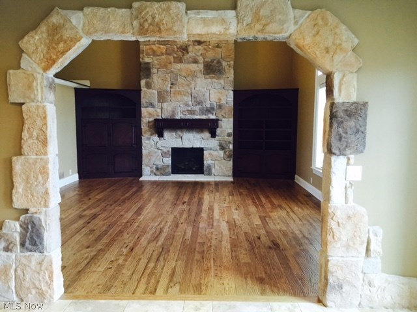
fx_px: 349
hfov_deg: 61.7
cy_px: 156
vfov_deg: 48.2
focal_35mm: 29
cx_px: 208
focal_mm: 4.15
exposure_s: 1/30
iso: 50
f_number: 2.2
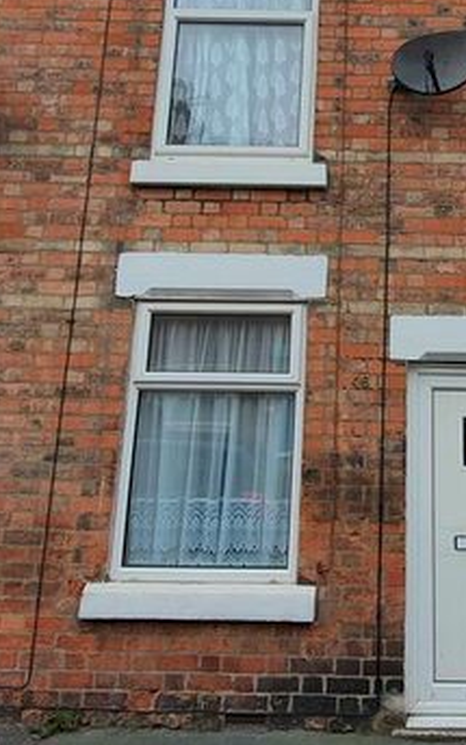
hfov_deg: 42.7
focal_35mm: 28
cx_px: 366
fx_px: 569
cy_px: 283
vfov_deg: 65.6
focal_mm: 1.8
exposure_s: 1/50
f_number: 2.2
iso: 50
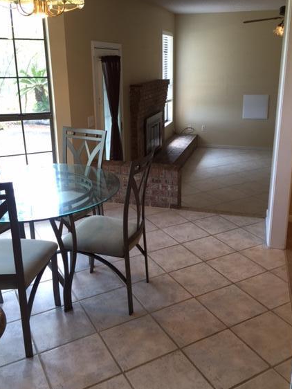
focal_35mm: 33
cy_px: 172
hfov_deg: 43.0
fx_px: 371
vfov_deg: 55.2
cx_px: 152
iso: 40
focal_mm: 4.15
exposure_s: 1/60
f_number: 2.2
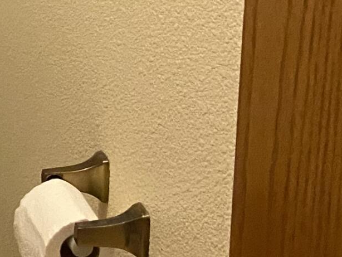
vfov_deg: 11.6
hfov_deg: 13.8
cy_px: 1
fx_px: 1255
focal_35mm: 127
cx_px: -280
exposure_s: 1/40
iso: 400
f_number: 1.8
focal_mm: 4.25
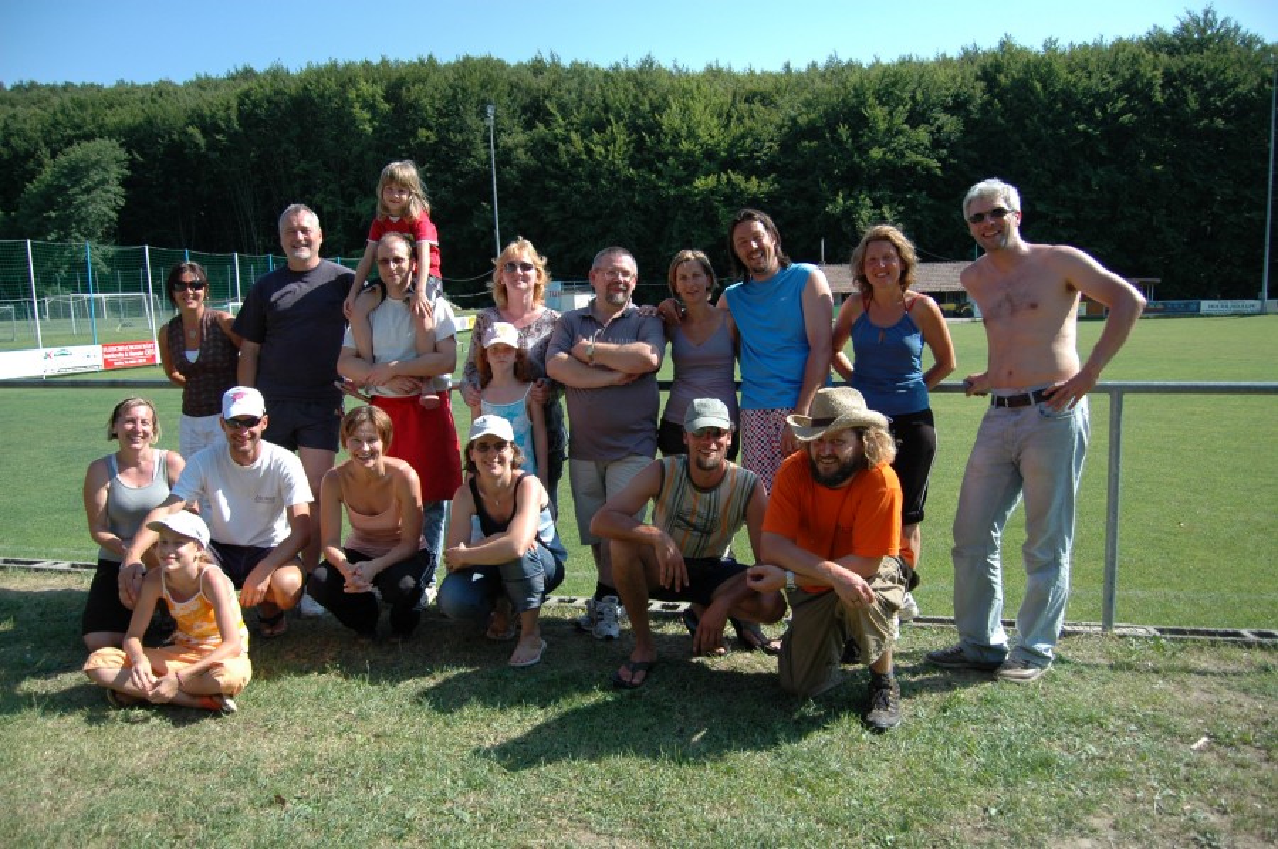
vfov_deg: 47.8
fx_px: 957
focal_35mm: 27
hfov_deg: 67.4
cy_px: 424
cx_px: 639
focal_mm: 18
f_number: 3.5
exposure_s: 1/1250
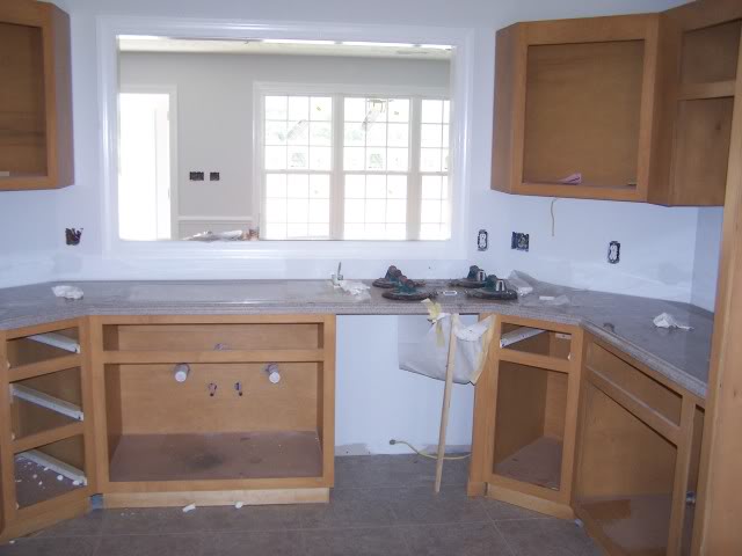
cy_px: 278
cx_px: 371
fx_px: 815
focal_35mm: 38
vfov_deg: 37.7
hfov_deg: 49.0
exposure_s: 1/60
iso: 140
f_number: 2.8
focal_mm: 6.3
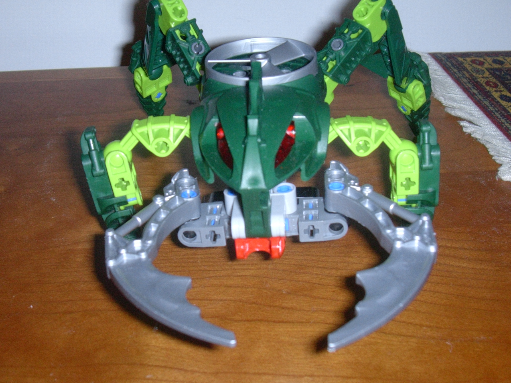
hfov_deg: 35.5
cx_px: 242
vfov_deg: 27.0
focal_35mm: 54
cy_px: 172
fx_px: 797
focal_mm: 7.3
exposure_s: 1/64
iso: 70
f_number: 3
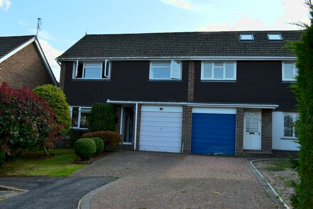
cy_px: 104
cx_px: 156
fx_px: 313
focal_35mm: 36
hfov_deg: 53.2
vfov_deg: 36.8
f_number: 10
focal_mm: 24
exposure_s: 1/250
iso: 400
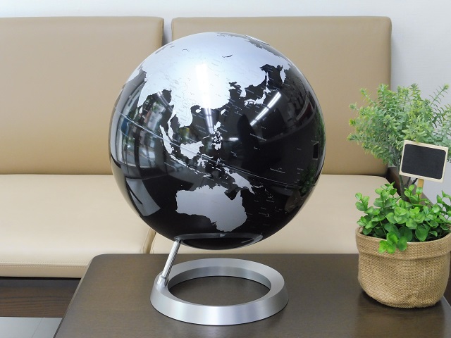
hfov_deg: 31.2
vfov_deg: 23.7
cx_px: 226
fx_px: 808
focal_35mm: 62
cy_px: 169
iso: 400
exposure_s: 1/25
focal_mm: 11
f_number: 4.8
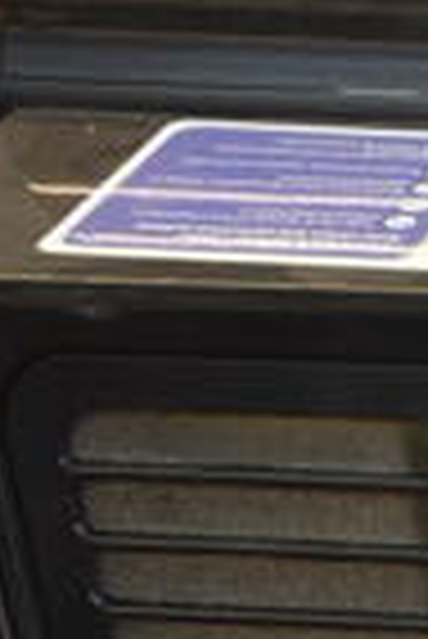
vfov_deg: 11.0
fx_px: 3077
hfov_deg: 7.2
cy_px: 1186
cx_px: 1180
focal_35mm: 173
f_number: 3.5
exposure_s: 1/30
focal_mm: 18
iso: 500
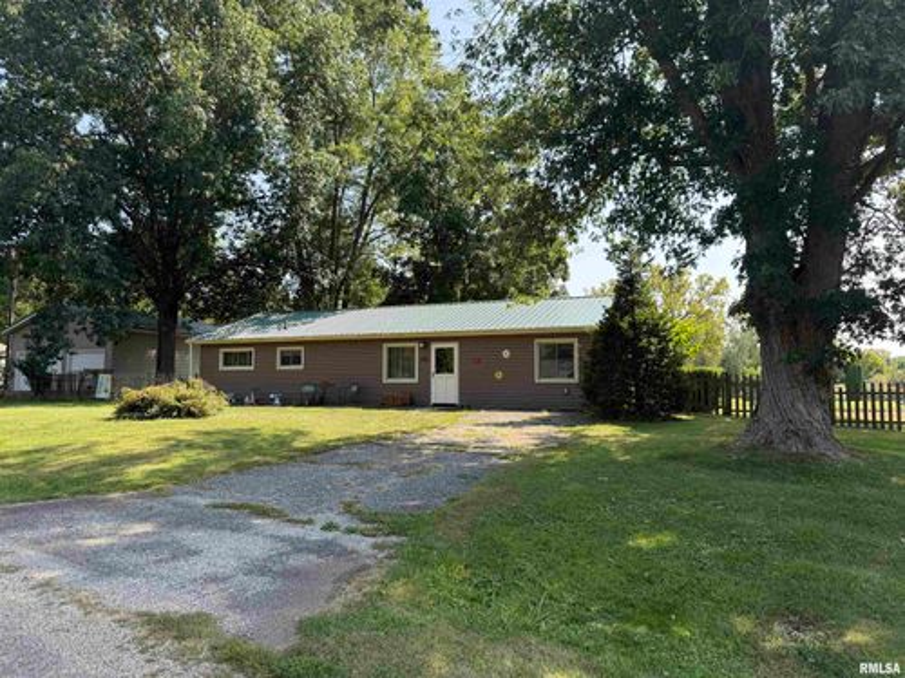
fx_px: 627
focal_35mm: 24
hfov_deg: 71.6
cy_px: 339
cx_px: 452
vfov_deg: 56.8
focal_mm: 6.76
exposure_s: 1/1314
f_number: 1.78
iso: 100
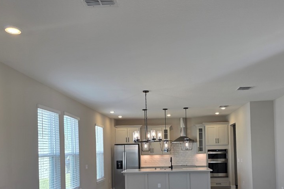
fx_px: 268
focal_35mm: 34
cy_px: 145
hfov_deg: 55.6
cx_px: 161
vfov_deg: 37.8
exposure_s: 1/120
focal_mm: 6.3
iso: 40
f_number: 1.7
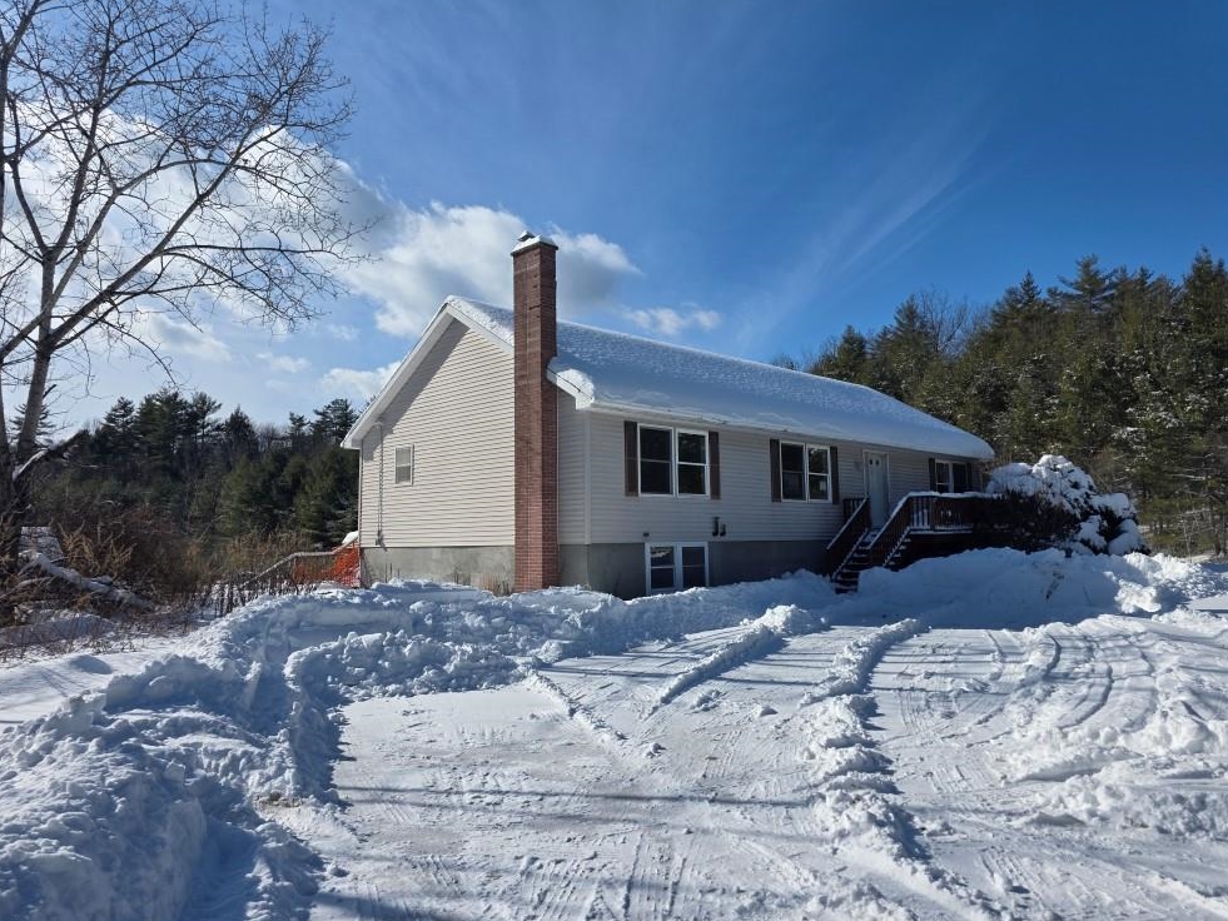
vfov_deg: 56.8
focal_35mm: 24
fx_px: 852
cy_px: 453
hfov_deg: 71.6
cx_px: 612
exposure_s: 1/7944
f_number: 1.7
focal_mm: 6.3
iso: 64
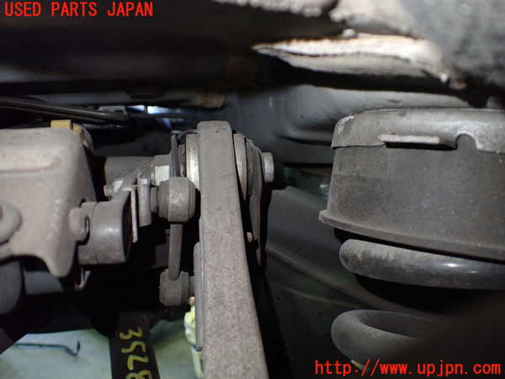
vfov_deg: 46.8
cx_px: 252
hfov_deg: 60.0
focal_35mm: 30
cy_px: 190
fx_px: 438
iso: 800
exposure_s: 1/50
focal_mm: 5.4
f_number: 2.3
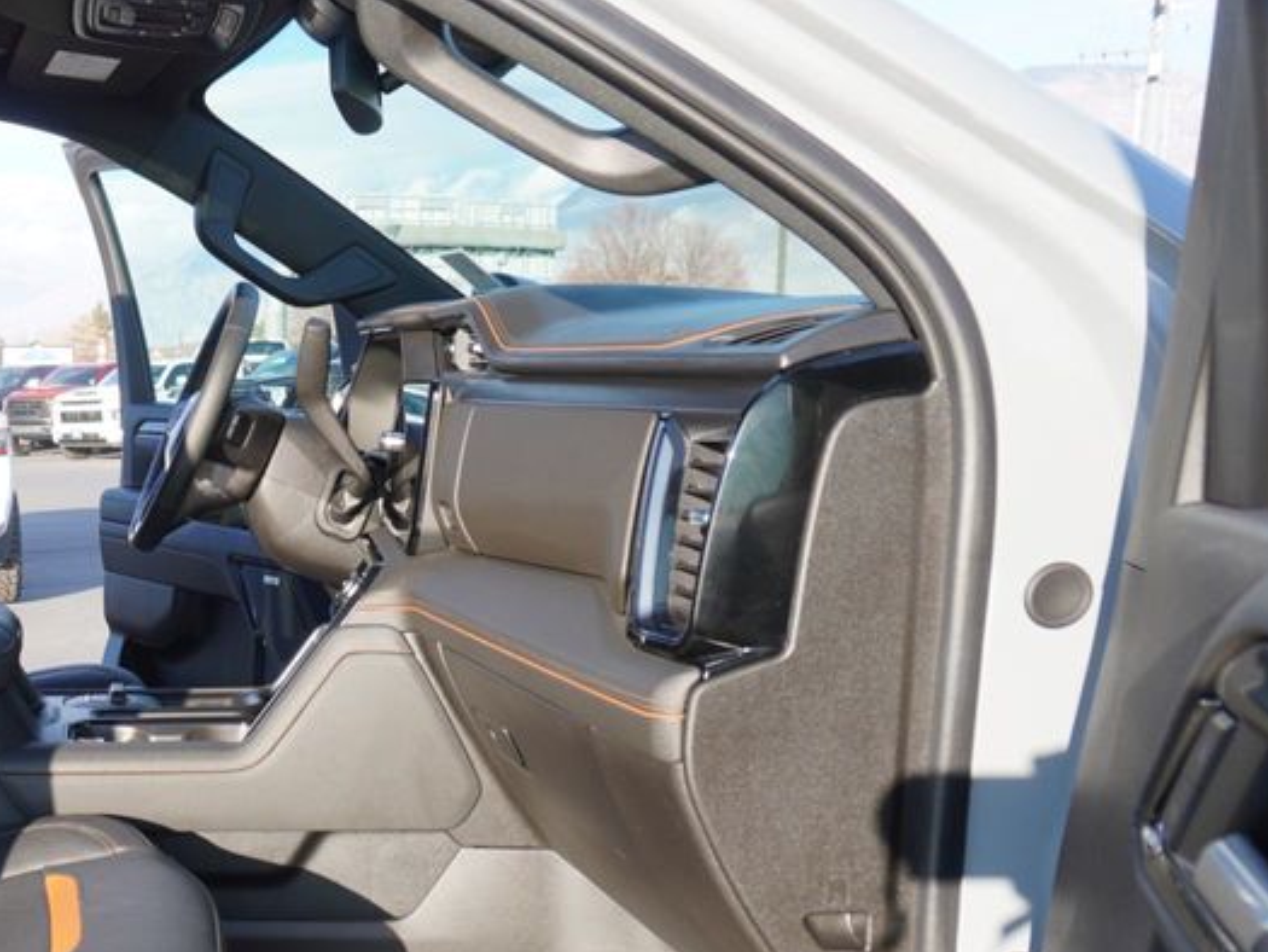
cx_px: 65
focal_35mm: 45
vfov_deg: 31.7
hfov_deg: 38.4
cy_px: 706
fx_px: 1649
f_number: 5.6
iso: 100
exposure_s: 1/125
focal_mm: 16
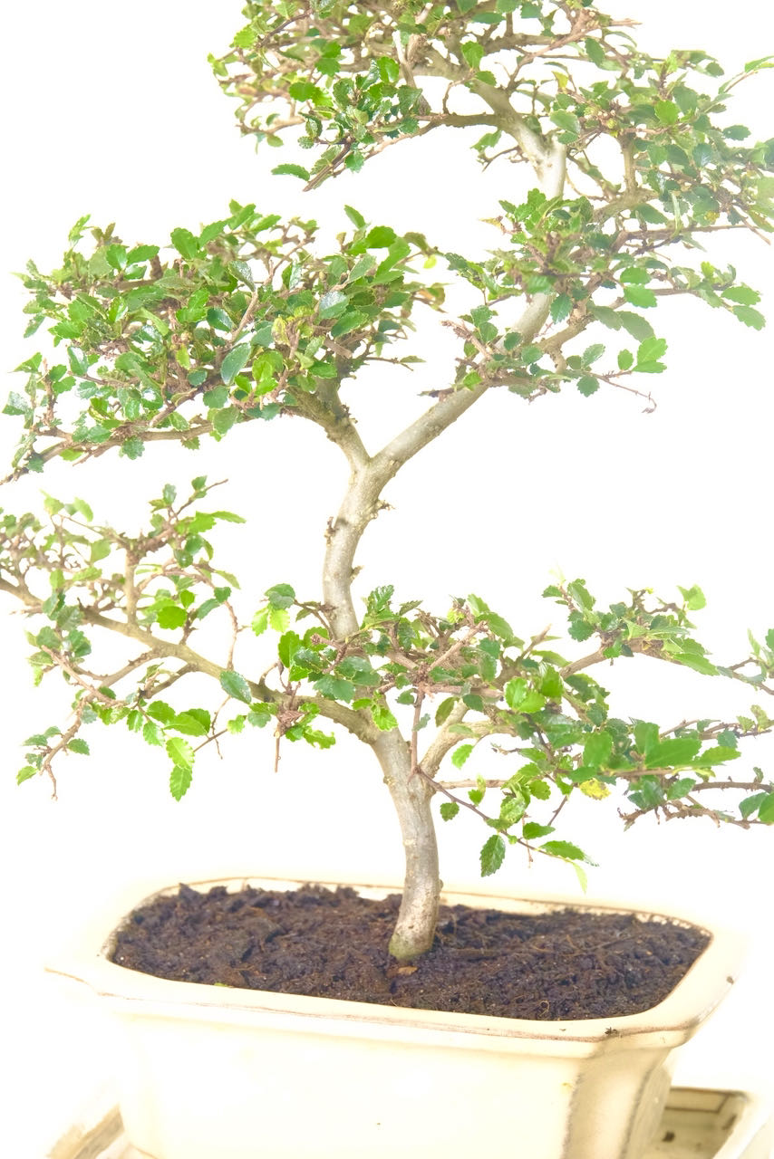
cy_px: 580
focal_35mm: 192
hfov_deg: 7.2
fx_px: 6188
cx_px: 387
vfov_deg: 10.7
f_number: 11
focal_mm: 128
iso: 1600
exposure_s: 1/13
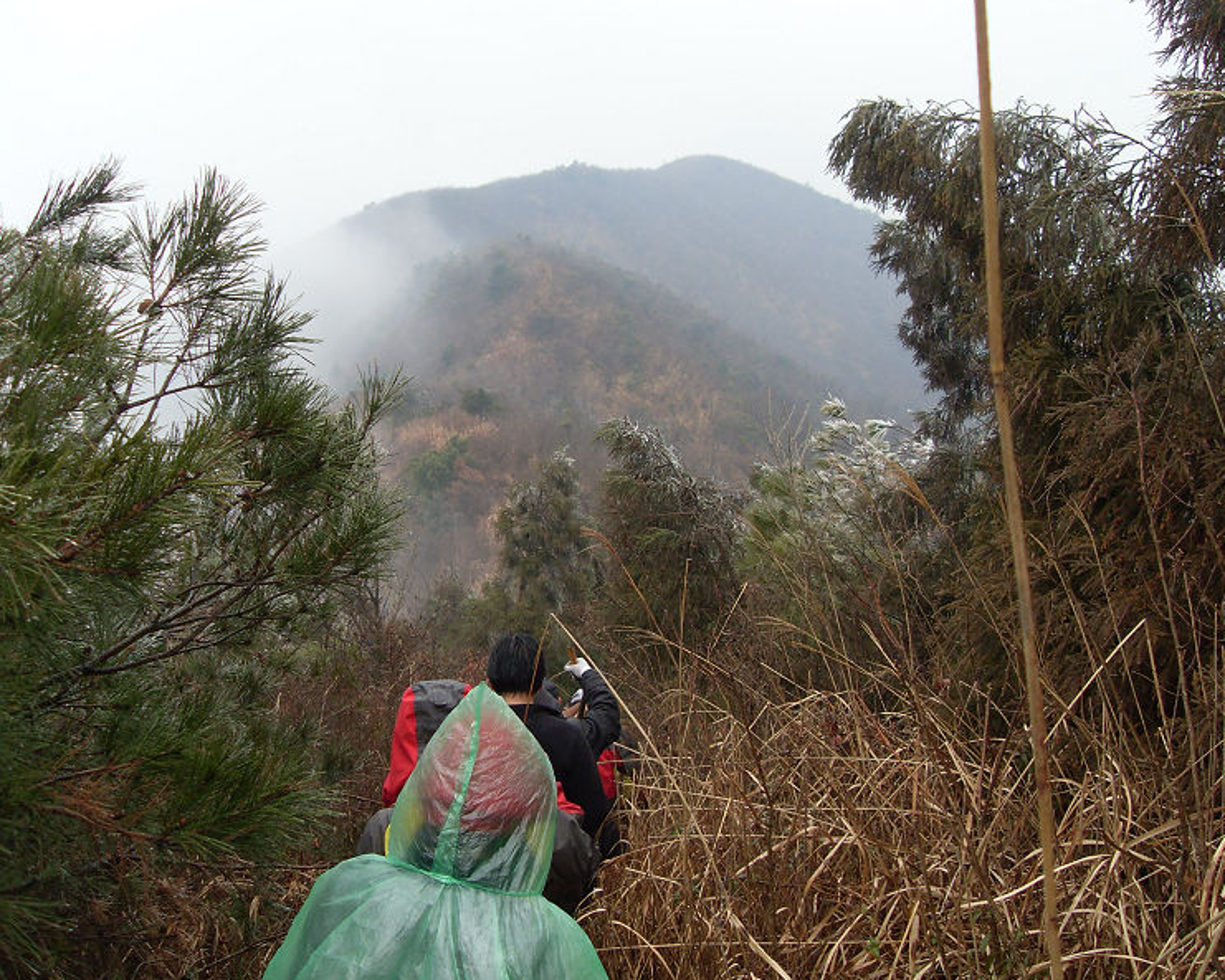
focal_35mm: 39
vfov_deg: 38.2
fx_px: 1414
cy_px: 486
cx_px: 660
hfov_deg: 46.8
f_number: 2.8
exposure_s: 1/250
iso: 80
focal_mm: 6.3
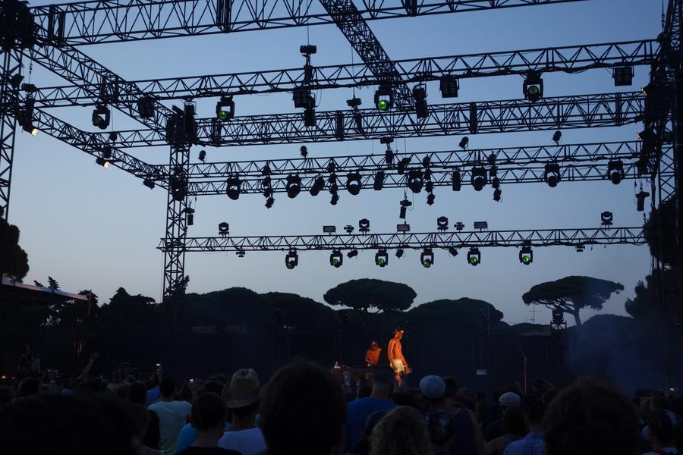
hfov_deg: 39.6
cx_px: 342
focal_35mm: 50
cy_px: 228
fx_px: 949
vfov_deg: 27.0
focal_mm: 18.45
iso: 400
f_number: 3.2
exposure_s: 1/60
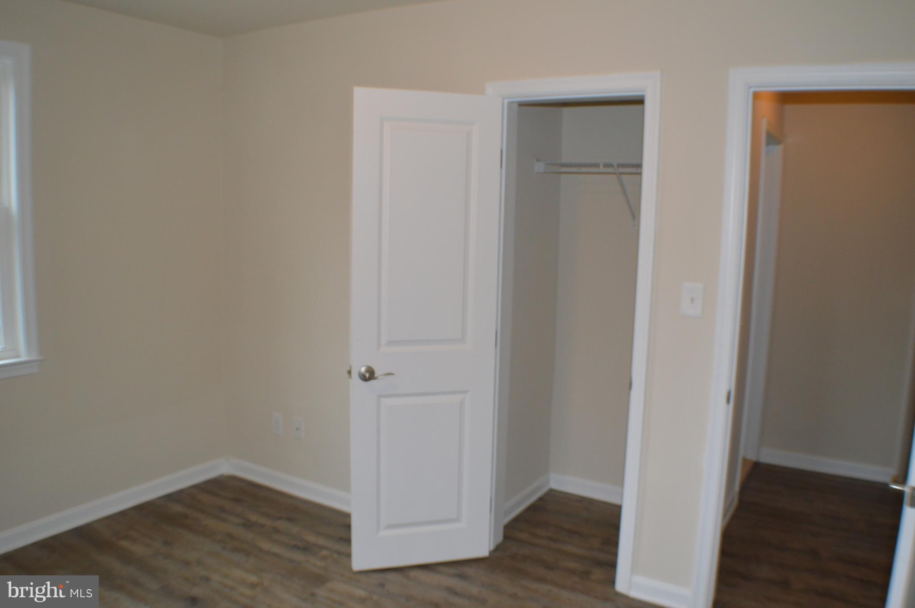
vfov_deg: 36.8
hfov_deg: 53.2
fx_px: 914
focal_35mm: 36
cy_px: 304
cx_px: 458
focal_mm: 24
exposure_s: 1/60
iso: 640
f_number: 4
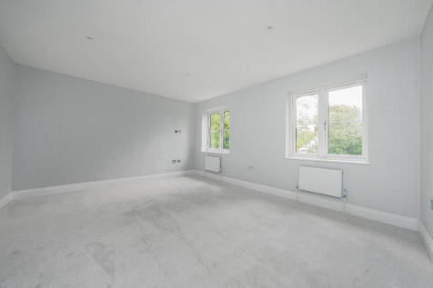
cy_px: 144
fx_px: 144
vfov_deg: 90.0
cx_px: 216
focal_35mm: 12
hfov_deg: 112.6
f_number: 9
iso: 320
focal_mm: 12
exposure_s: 1/25
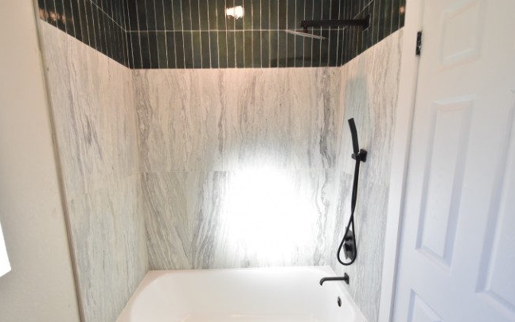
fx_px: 239
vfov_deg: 67.9
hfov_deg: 94.3
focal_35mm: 17
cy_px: 177
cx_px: 246
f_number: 3.5
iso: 800
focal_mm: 10
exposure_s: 1/250
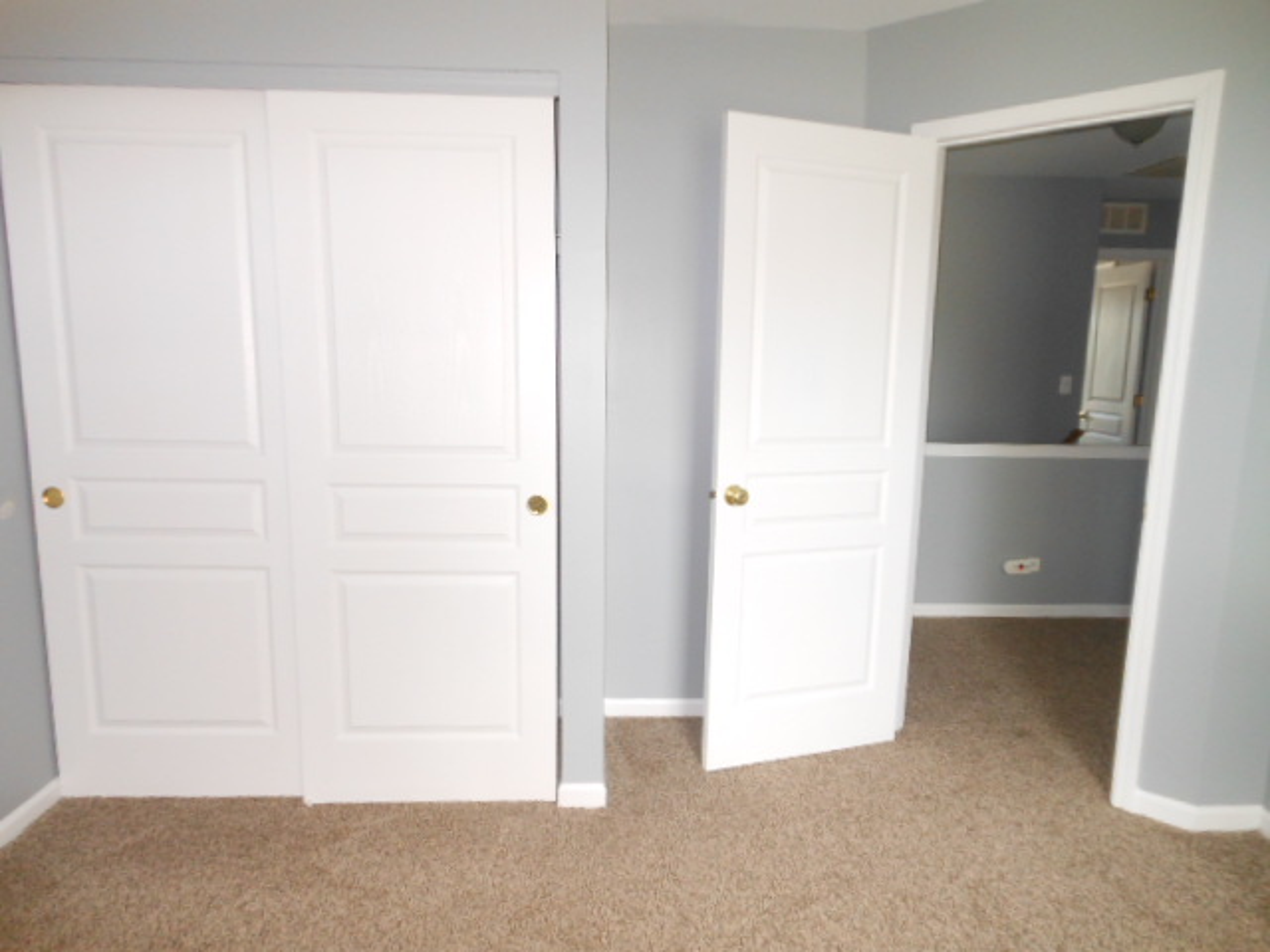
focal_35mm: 25
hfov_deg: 69.4
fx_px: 917
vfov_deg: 54.9
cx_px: 635
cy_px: 476
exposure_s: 1/25
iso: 250
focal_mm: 4.5
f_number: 3.2
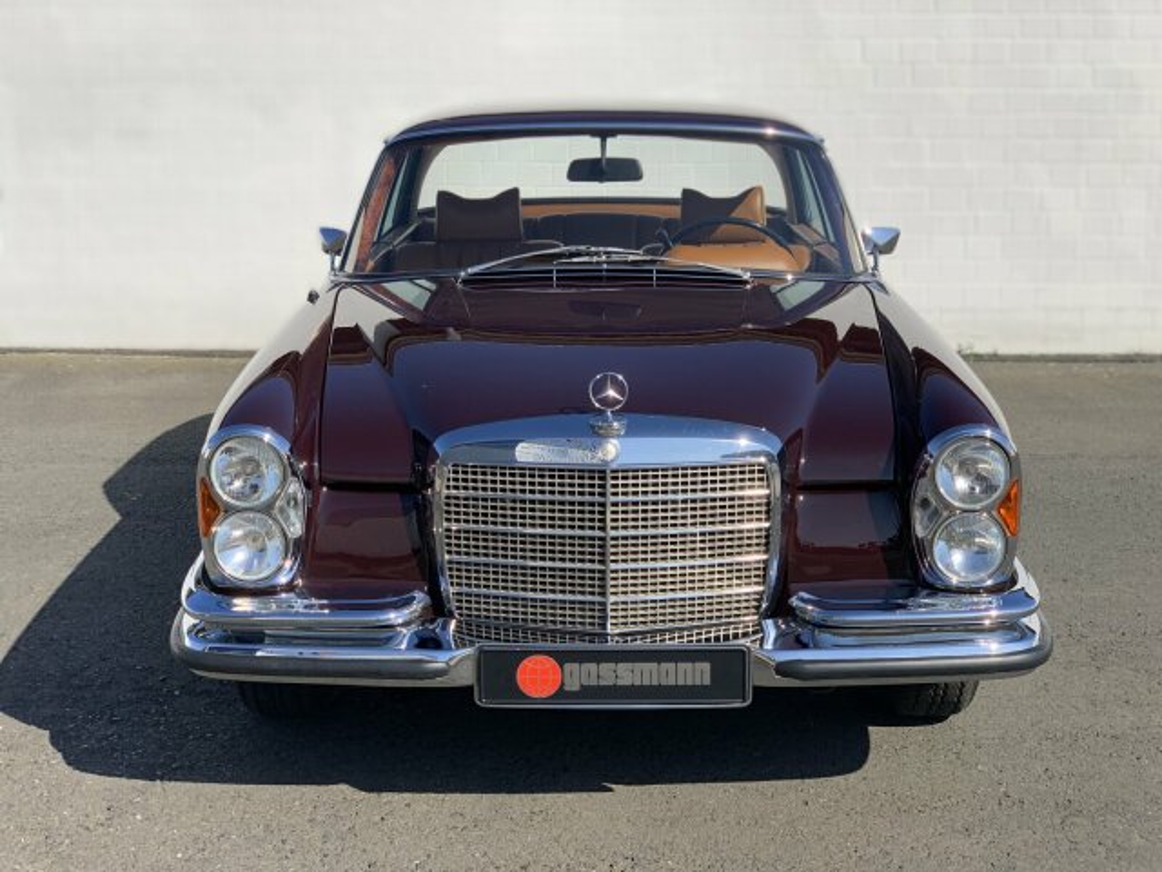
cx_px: 581
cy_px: 436
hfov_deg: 36.8
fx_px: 1746
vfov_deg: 28.0
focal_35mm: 52
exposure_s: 1/1497
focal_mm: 6
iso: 16
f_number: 2.4
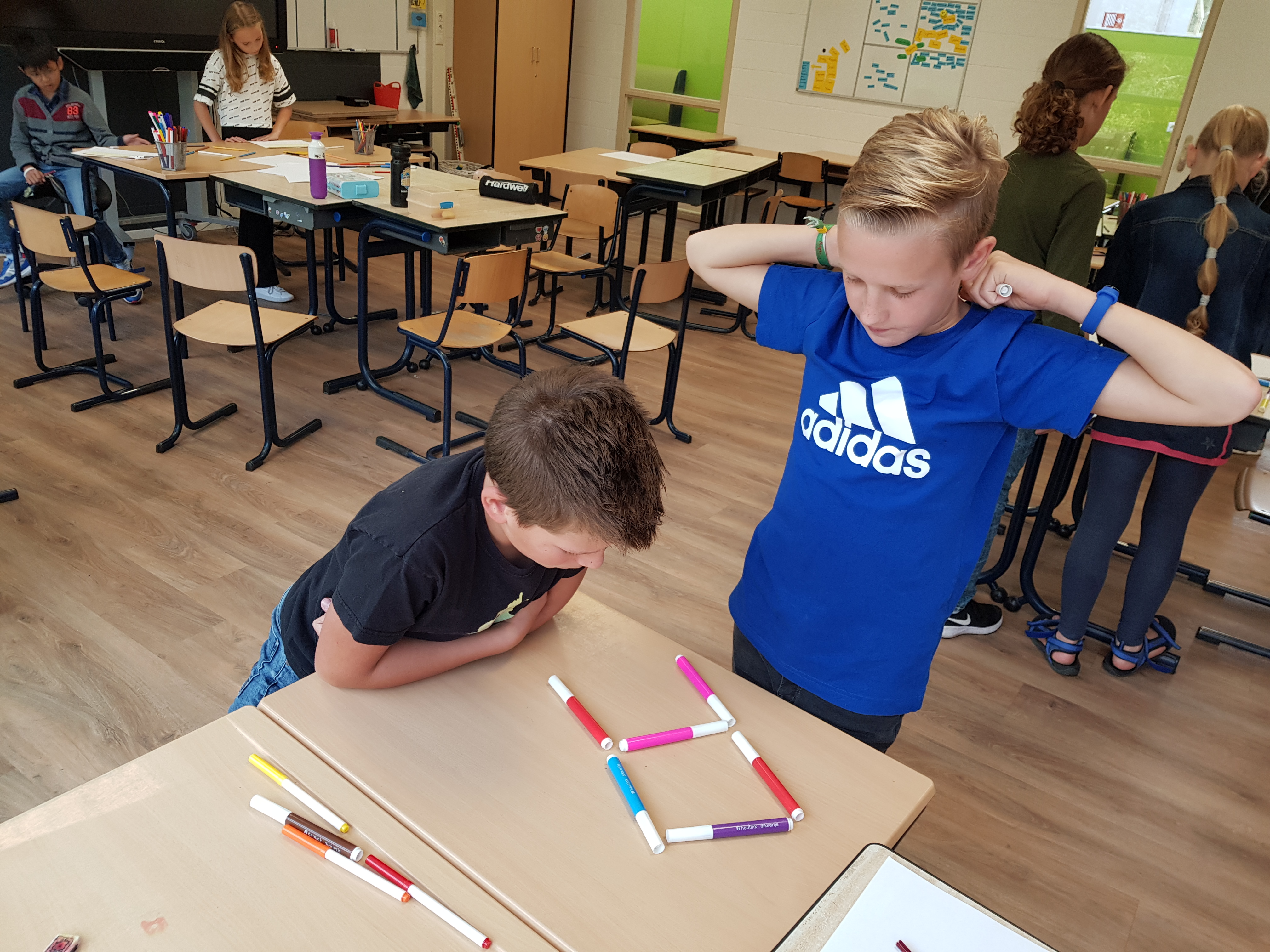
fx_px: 954
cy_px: 476
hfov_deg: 67.3
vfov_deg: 53.1
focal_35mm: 26
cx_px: 635
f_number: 1.7
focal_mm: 4.2
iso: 80
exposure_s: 1/100
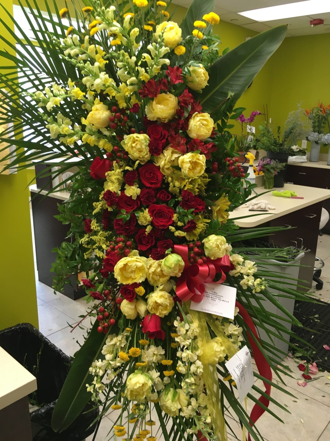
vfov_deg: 61.7
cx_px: 165
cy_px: 220
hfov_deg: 48.2
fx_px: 369
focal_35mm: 29
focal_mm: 4.15
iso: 64
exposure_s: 1/30
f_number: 2.2
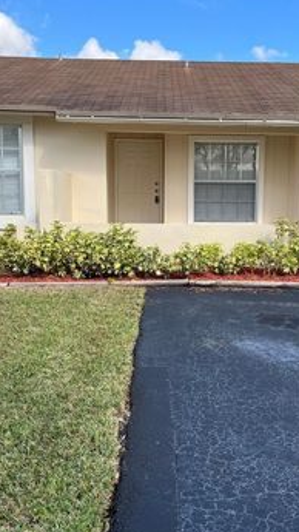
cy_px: 275
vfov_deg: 49.4
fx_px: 578
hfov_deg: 28.9
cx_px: 185
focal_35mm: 41
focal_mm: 5.1
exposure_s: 1/1623
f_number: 1.6
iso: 50
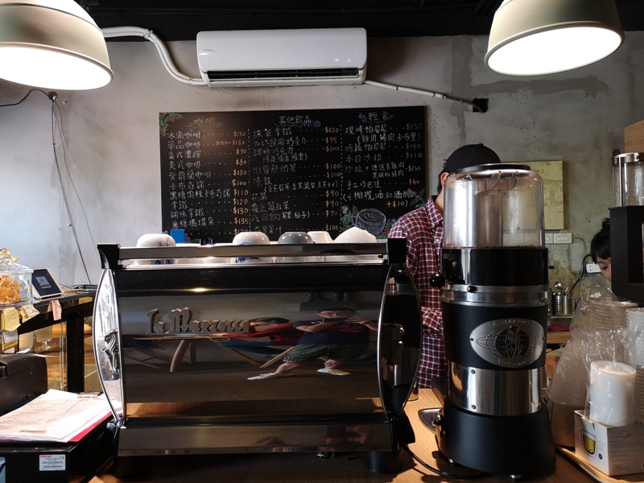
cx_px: 322
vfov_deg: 51.4
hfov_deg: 65.3
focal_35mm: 27
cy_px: 242
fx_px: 502
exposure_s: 1/30
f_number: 1.8
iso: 160
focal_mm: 3.95
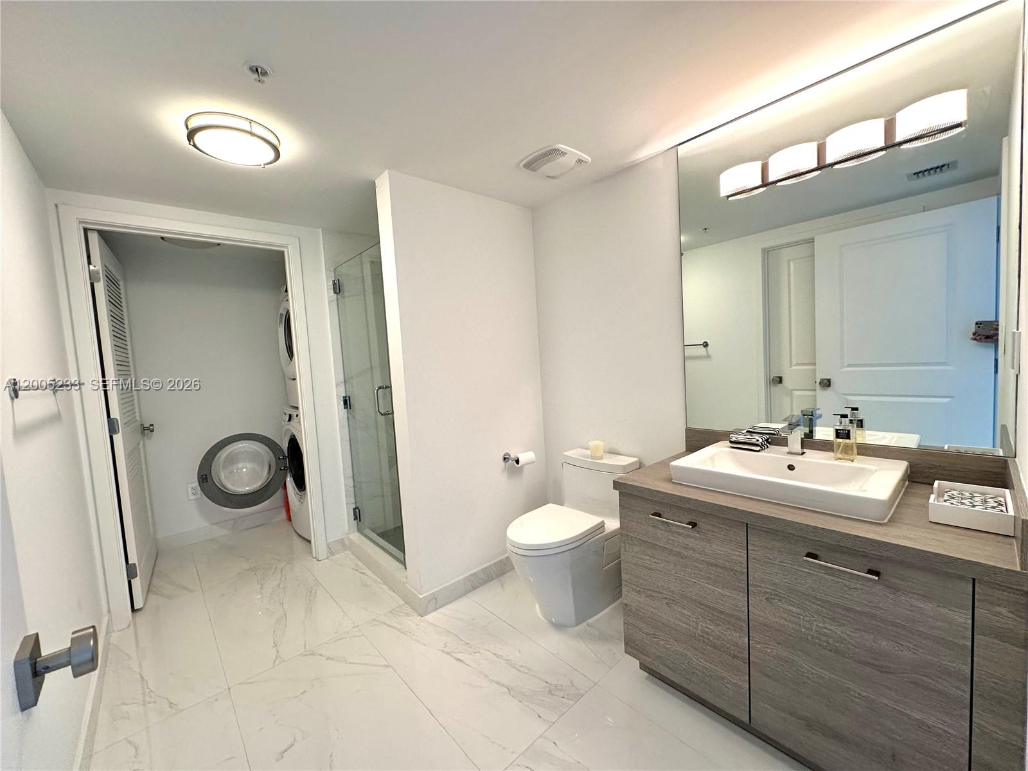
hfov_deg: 102.1
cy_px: 386
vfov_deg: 85.7
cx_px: 514
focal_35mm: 14
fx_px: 416
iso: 160
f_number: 2.2
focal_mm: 2.22
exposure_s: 1/120
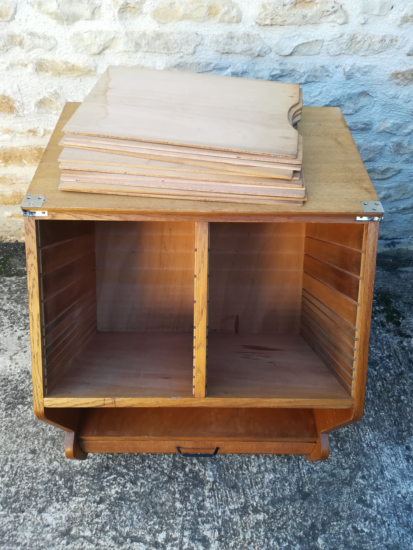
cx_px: 206
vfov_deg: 67.3
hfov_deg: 53.1
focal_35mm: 26
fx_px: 414
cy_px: 275
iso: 50
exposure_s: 1/50
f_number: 2.2
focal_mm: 3.83
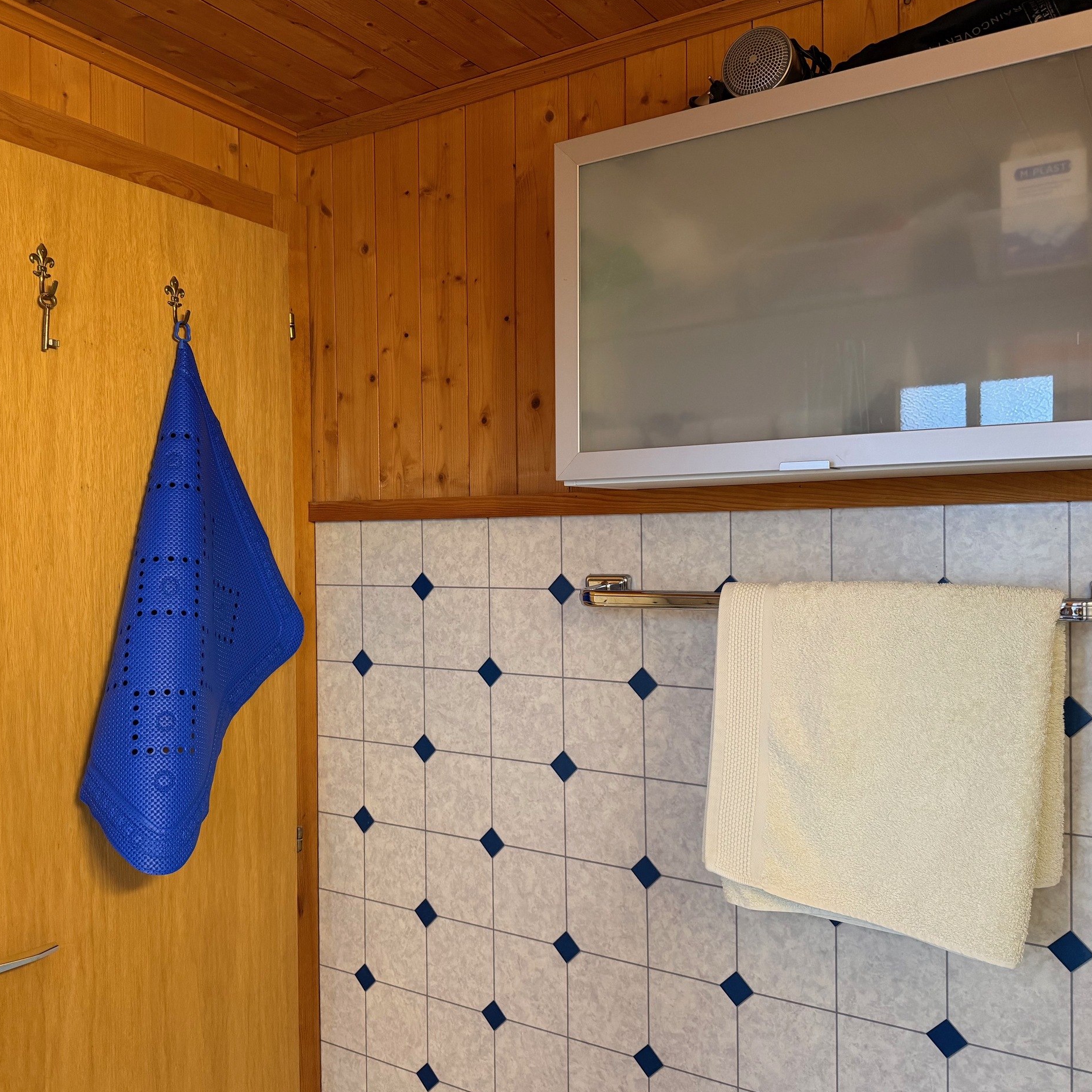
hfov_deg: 55.5
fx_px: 1035
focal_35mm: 29
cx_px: 497
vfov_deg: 55.6
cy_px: 546
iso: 400
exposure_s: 1/50
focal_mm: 6.76
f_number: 1.78
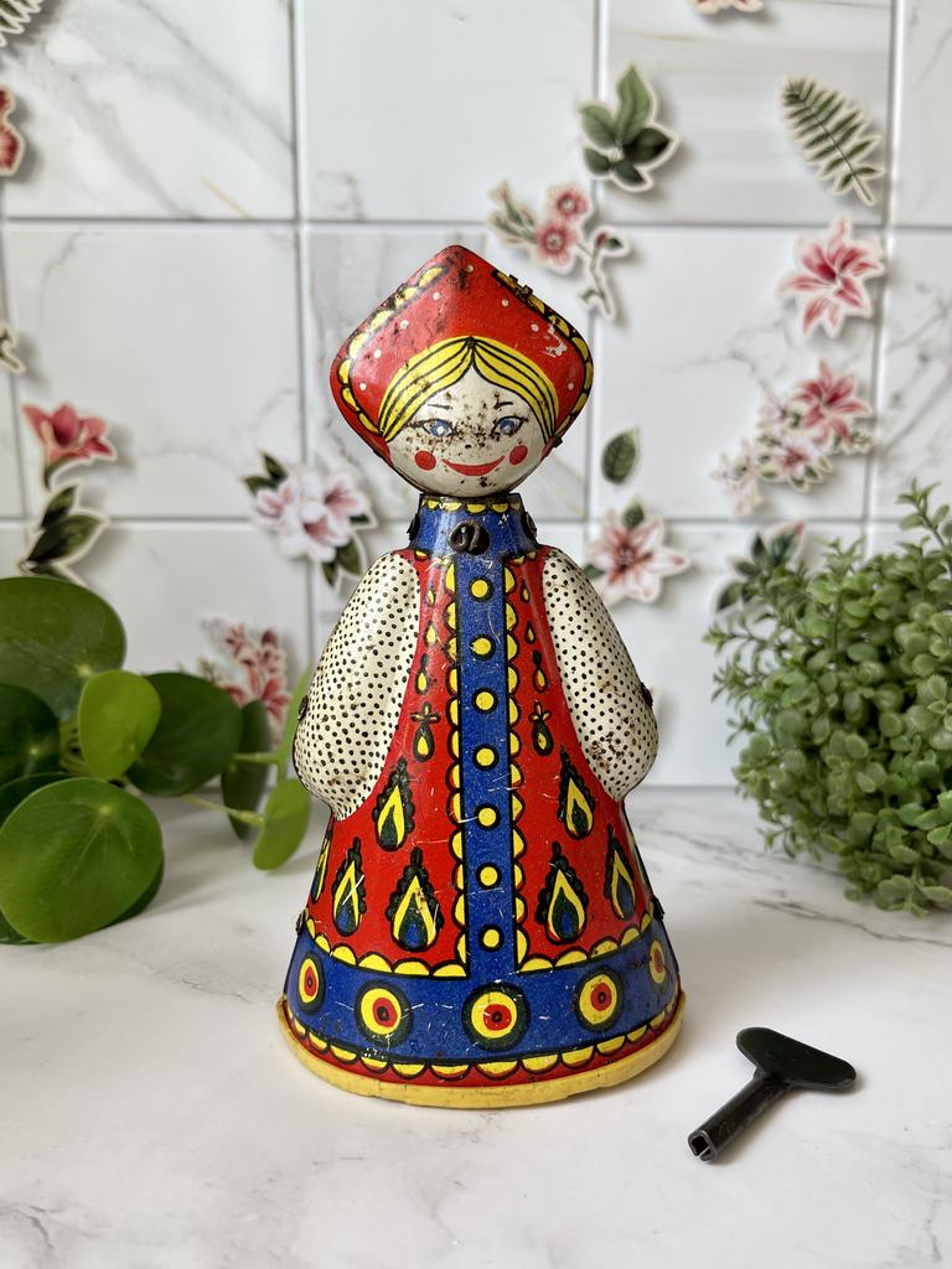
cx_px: 476
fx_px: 953
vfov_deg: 67.3
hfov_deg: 53.1
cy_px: 634
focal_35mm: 26
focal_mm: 5.1
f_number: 1.6
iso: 50
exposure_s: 1/121
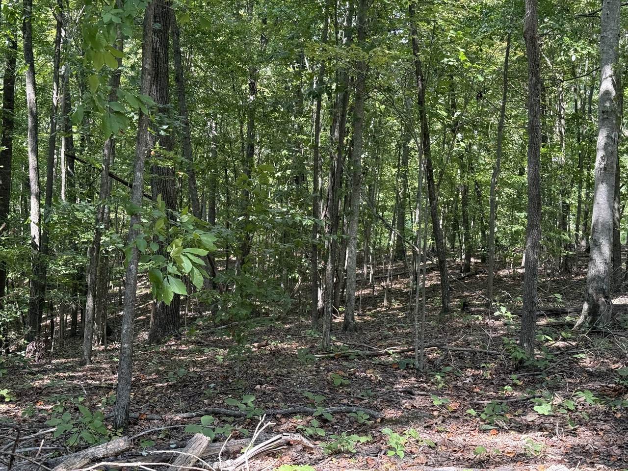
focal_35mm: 48
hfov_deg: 39.7
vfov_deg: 30.3
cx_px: 314
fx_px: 871
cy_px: 236
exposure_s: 1/234
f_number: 1.78
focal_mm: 6.76
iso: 100
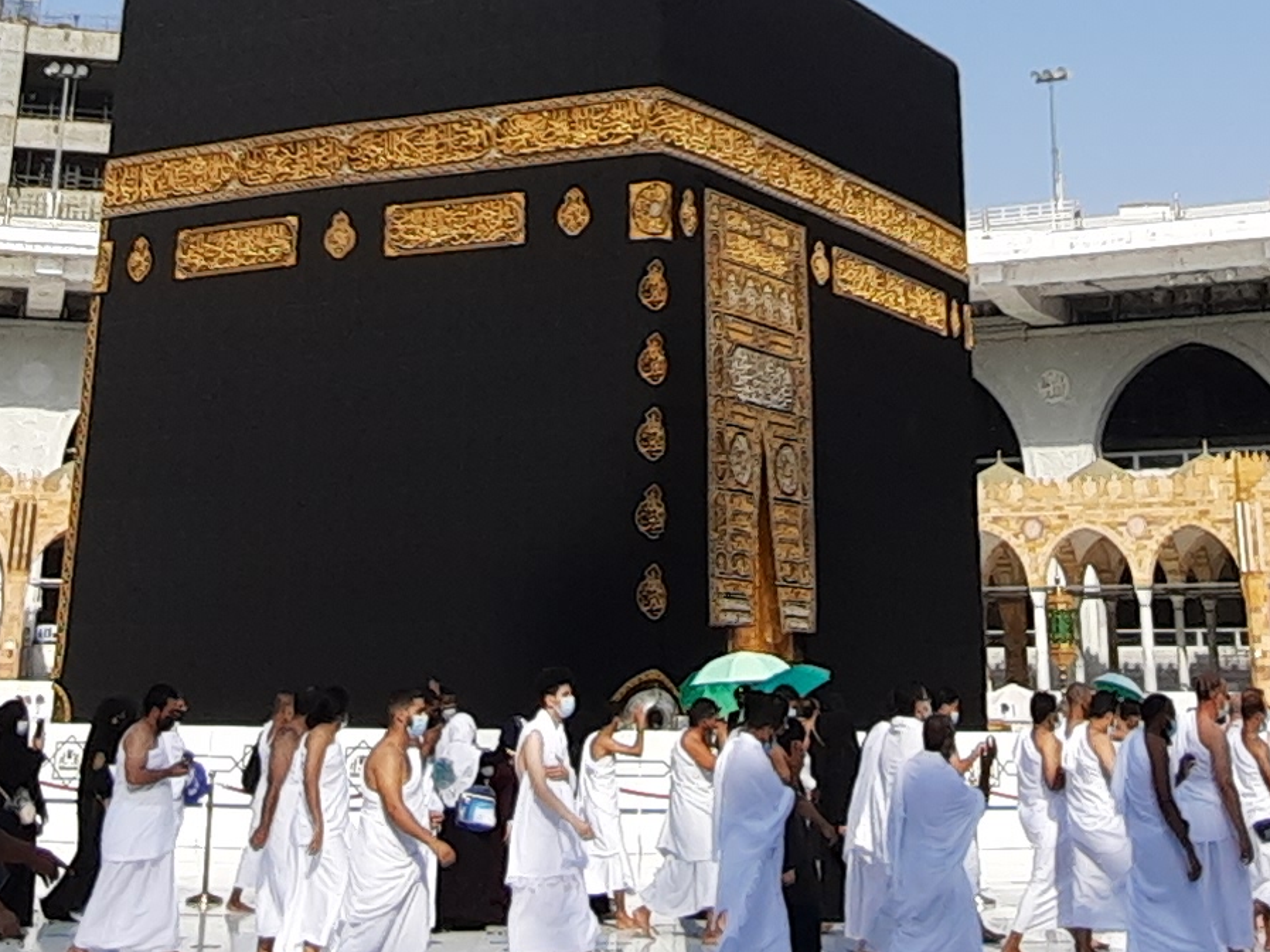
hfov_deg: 33.2
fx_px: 2127
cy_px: -290
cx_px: 739
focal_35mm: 58
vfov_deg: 22.5
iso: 40
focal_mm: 1.74
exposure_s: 1/1504
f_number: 2.2
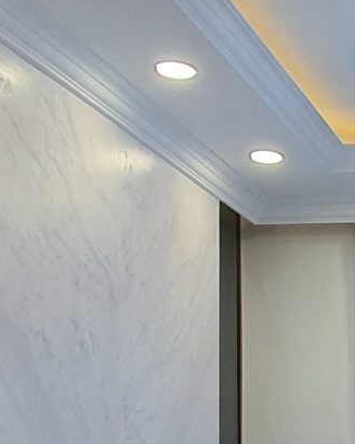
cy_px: 510
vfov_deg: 22.3
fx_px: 1050
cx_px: 512
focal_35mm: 80
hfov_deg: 17.5
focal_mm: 1.8
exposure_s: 1/100
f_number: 2.2
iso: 50
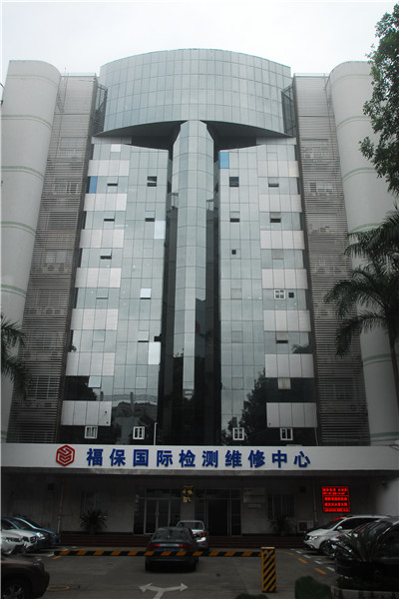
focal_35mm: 30
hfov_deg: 43.6
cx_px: 200
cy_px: 300
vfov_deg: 61.9
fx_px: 499
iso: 200
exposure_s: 1/60
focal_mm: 20
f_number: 8
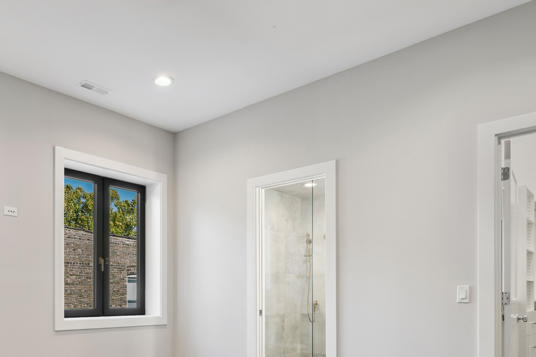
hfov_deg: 61.8
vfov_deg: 42.5
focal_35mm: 29
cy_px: 295
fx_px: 432
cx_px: 170
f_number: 8
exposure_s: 1/25
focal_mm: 16
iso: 320
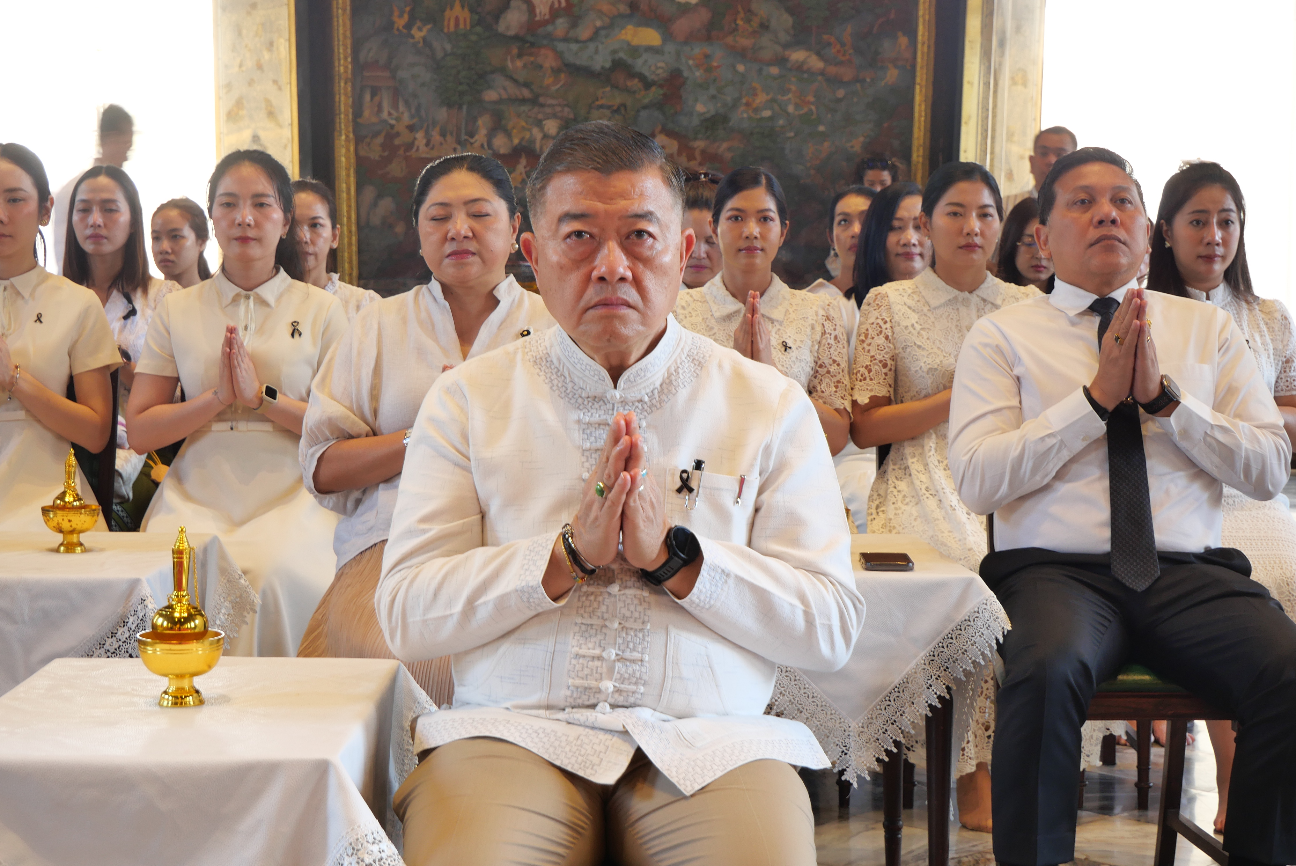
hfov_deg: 30.5
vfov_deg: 20.6
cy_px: 433
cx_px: 648
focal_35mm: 66
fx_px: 2377
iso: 200
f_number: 5
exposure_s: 1/8
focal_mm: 32
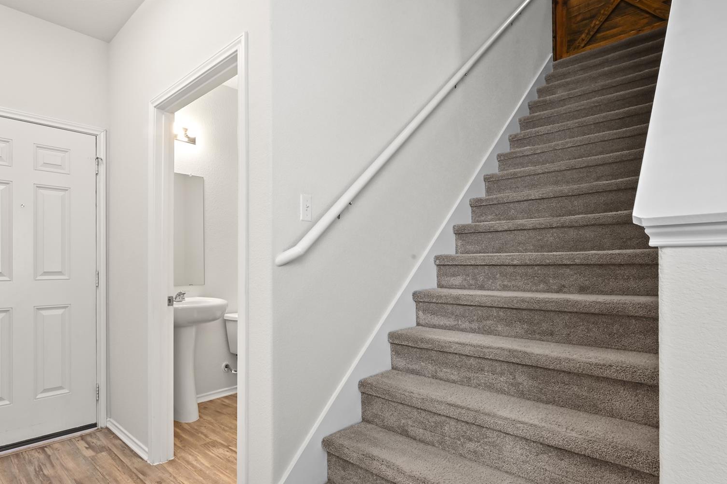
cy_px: 266
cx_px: 243
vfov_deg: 64.3
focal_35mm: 19
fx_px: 383
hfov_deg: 84.0
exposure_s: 1.3
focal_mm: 14
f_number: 14
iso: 200
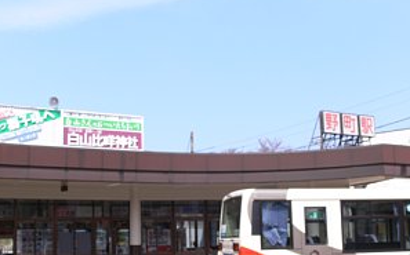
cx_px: 202
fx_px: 558
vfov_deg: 25.8
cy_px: 143
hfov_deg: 40.3
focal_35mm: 50
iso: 80
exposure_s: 1/200
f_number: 5.6
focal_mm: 7.4
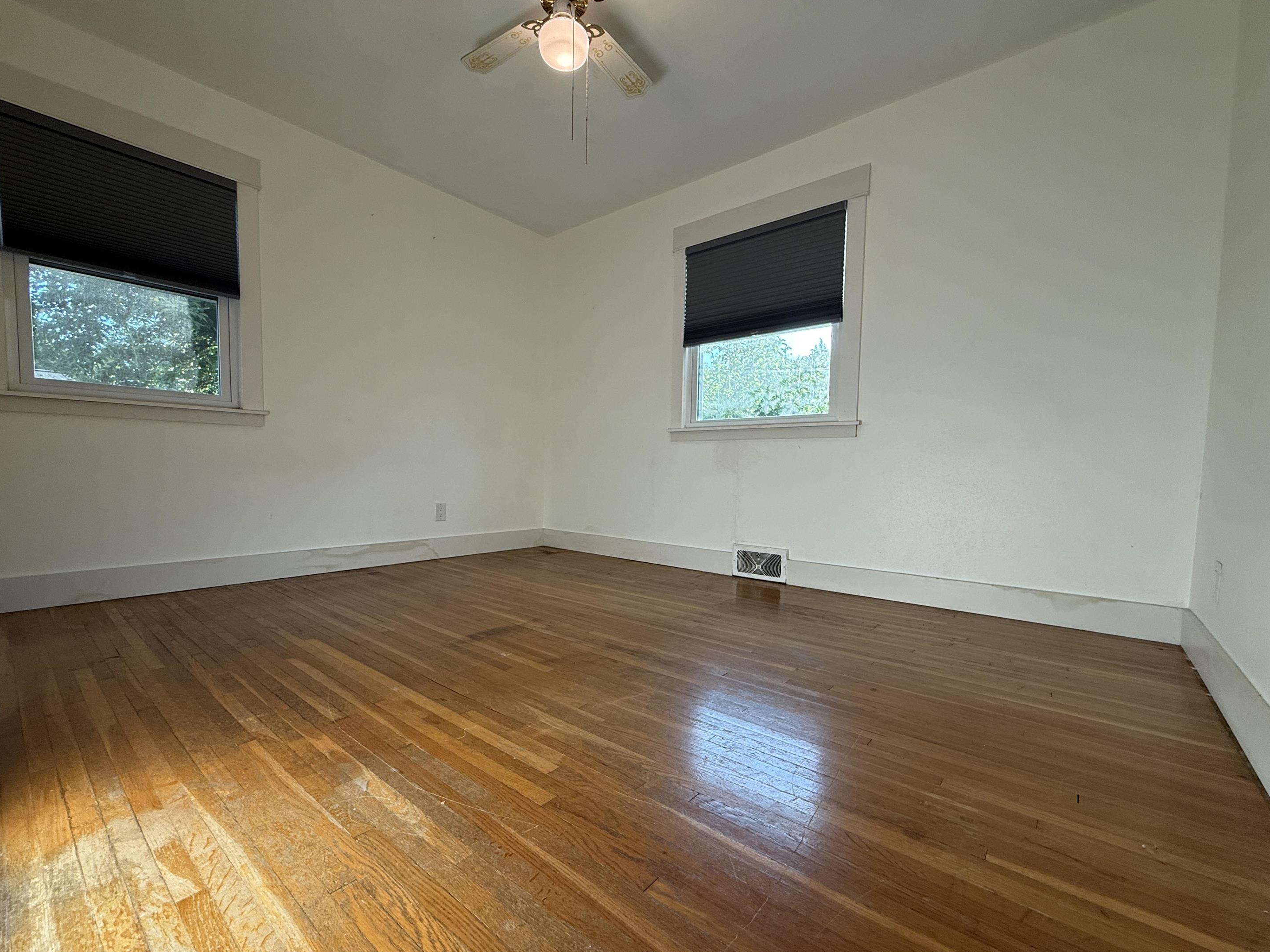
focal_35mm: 15
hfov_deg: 98.2
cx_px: 636
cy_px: 505
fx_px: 550
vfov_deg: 81.7
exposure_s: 1/120
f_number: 2.2
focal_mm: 2.22
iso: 80
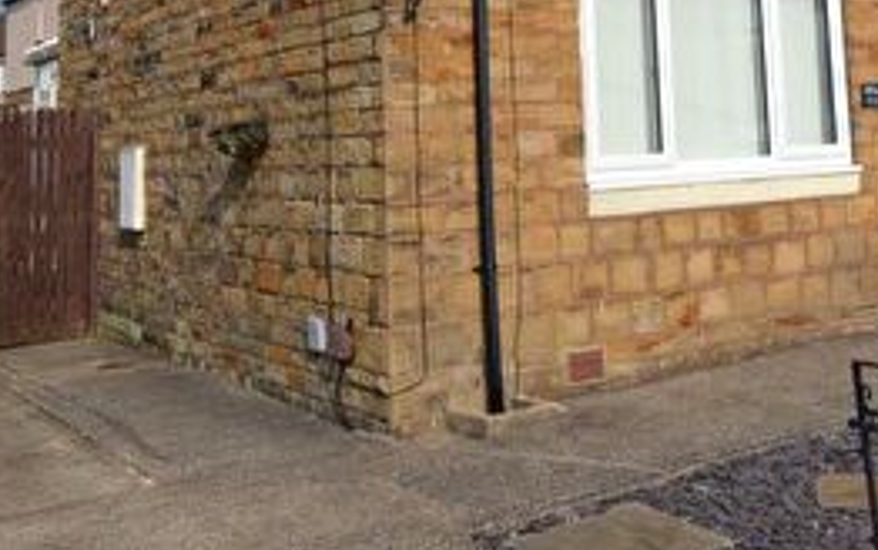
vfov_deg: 24.6
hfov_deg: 40.0
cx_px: 653
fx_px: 1173
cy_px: -52
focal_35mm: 49
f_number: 8
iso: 100
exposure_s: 1/250
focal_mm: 12
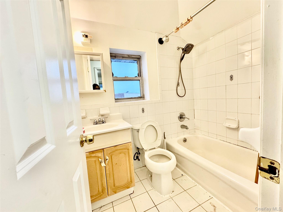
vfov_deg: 85.7
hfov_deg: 102.1
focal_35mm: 14
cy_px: 106
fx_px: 114
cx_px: 142
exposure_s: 1/120
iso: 320
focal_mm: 2.22
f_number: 2.2
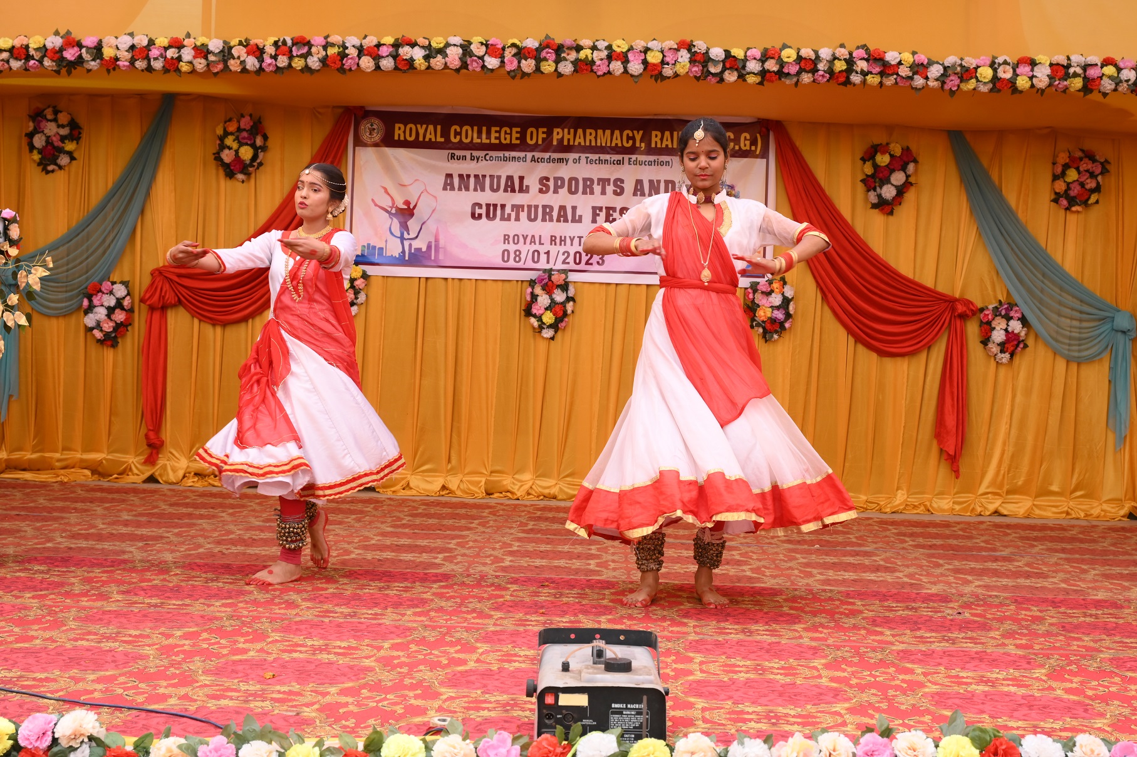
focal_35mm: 45
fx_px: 1420
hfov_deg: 43.6
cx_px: 568
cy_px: 378
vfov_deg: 29.8
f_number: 7.1
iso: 800
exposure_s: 1/160
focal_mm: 45
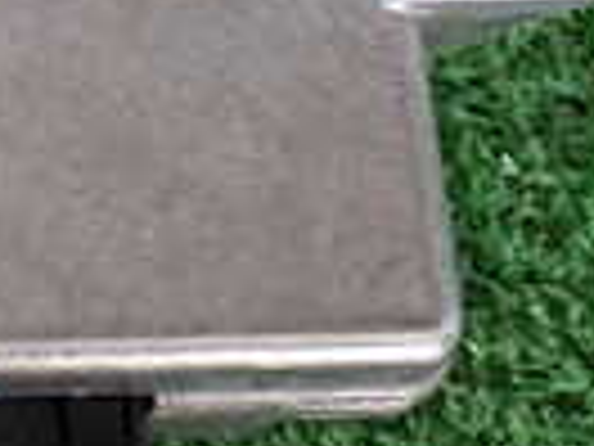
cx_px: -585
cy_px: 14
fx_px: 3192
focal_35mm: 186
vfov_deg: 8.0
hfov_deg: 9.9
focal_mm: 7.31
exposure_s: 1/40
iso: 400
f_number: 2.8
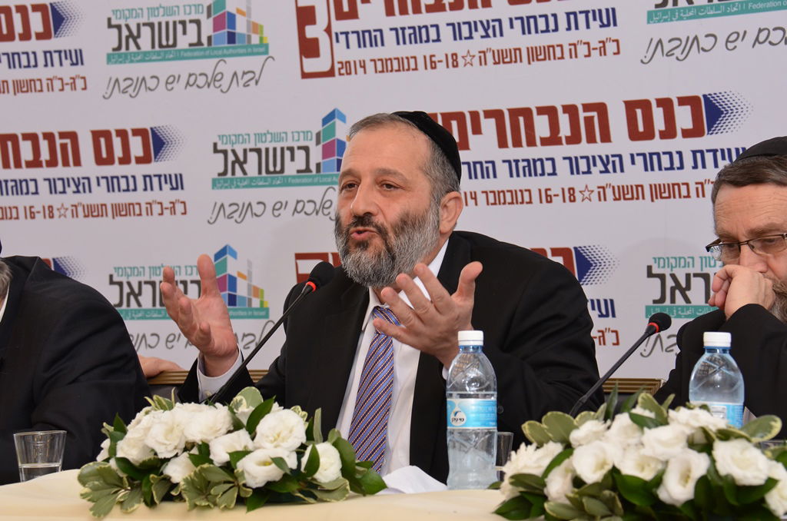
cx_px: 394
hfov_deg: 14.4
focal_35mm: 142
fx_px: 3108
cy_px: 260
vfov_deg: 9.6
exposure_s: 1/160
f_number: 8
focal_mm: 95
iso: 800
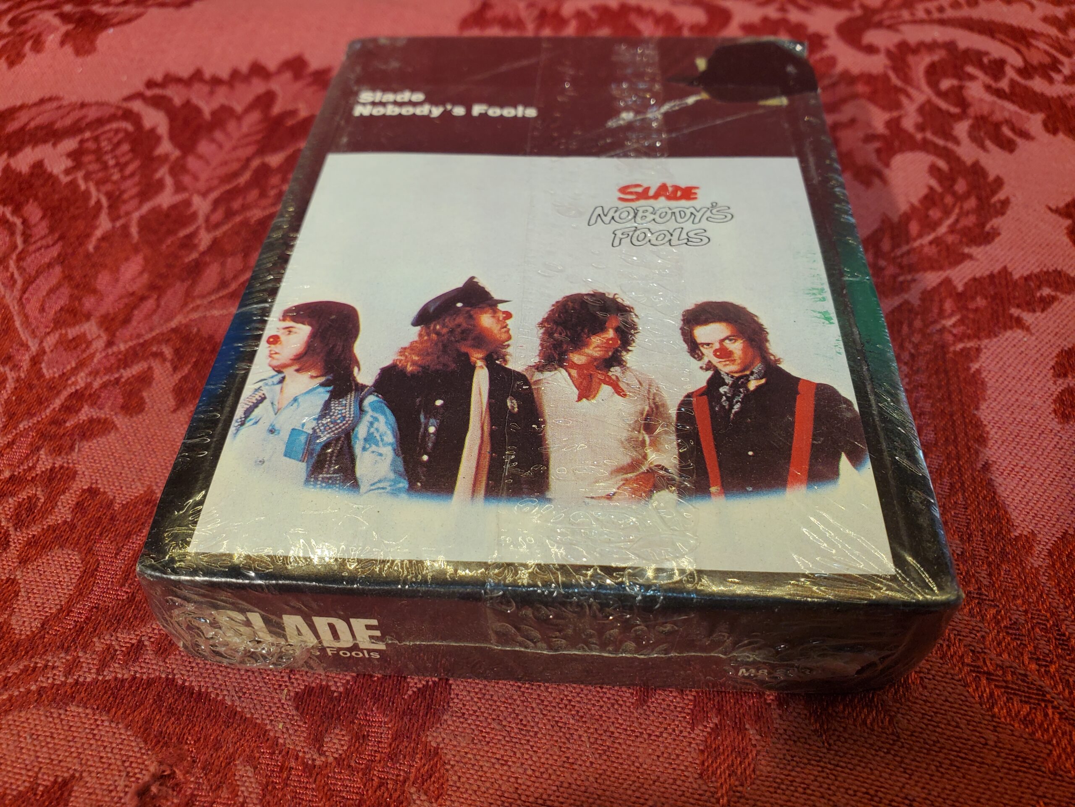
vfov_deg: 53.1
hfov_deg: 67.3
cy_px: 404
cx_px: 538
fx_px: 807
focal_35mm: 26
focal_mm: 4.3
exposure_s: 1/120
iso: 125
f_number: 2.4
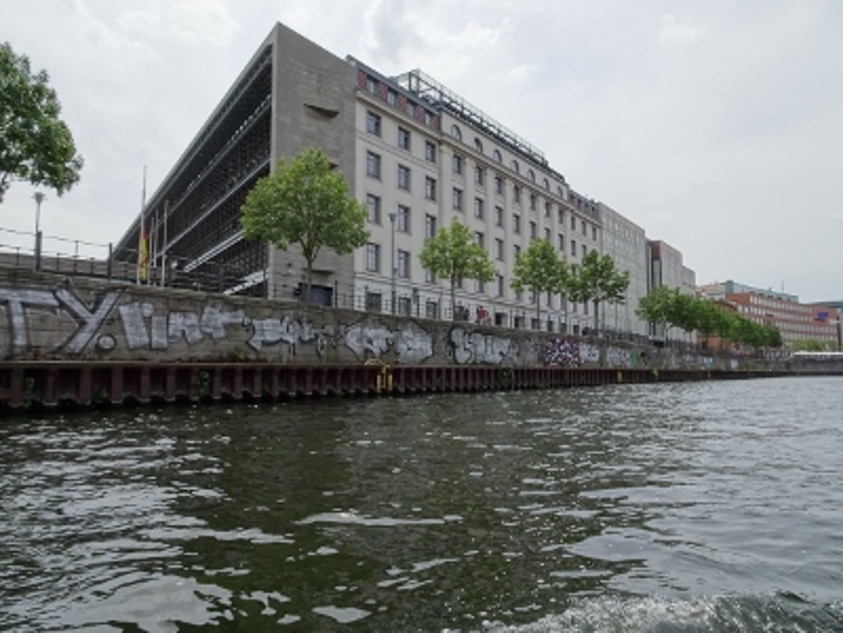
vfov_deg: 56.8
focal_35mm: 24
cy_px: 316
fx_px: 584
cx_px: 422
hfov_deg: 71.6
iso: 80
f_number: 4.5
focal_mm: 4.1
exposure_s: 1/400
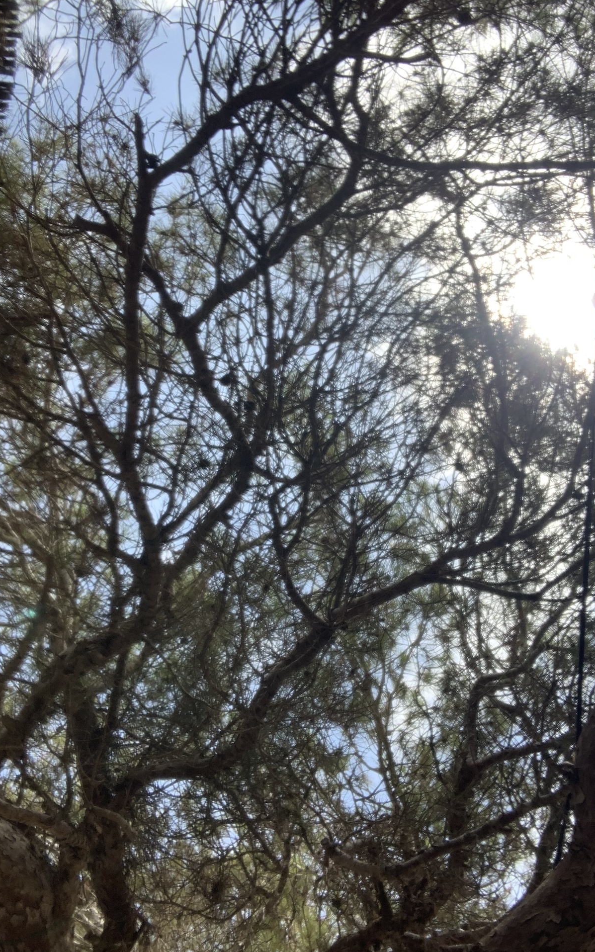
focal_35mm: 34
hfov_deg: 37.3
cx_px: 289
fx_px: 882
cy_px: 476
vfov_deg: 56.7
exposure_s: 1/492
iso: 16
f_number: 2.2
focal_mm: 2.87
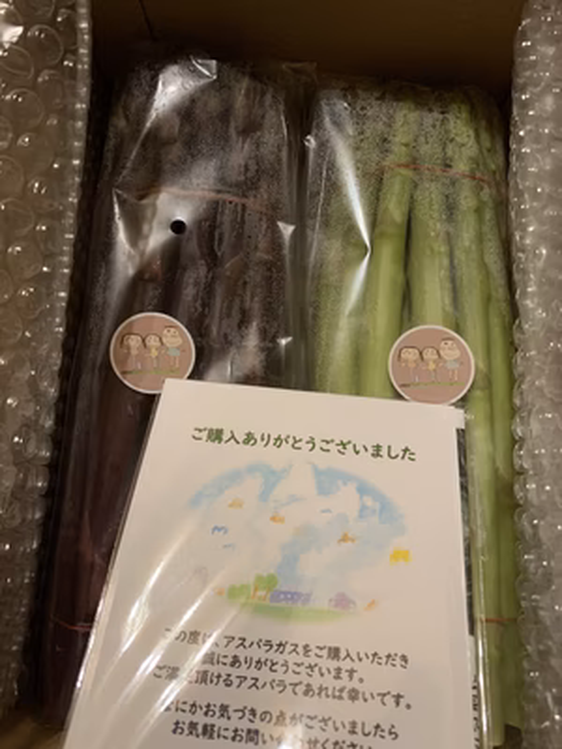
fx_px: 563
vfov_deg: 67.3
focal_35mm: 26
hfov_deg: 53.1
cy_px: 374
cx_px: 281
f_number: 1.8
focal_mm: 4.25
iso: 400
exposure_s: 1/34
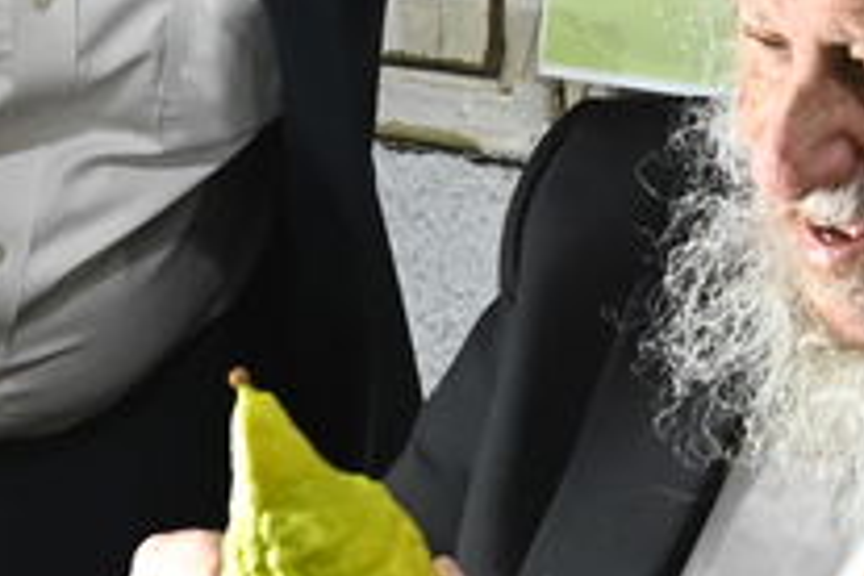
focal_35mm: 196
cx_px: 413
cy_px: 58
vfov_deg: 7.0
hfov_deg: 10.5
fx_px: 4704
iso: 2000
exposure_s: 1/250
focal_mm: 29
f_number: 4
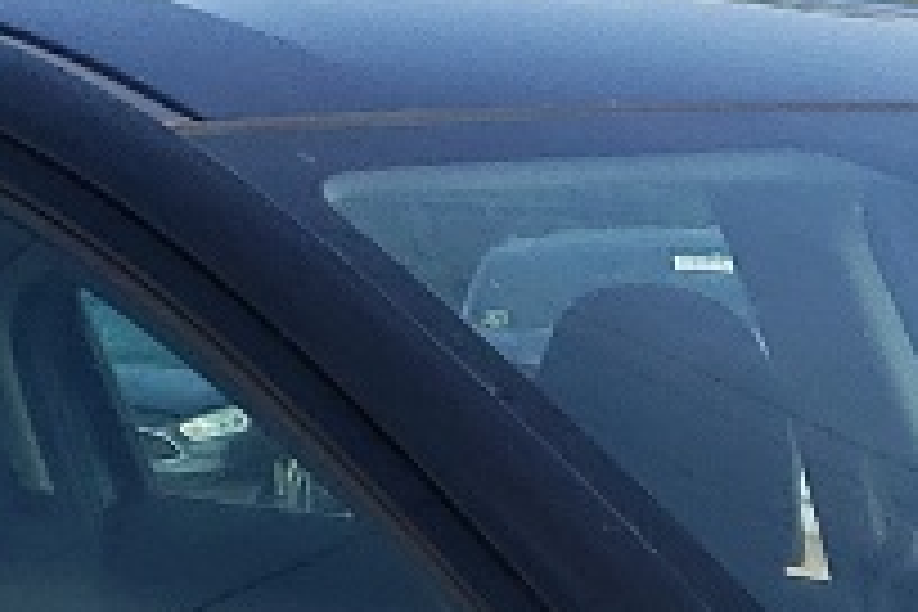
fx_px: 5406
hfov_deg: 9.5
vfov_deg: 6.0
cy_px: 1778
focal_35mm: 212
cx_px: 1233
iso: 50
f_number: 1.5
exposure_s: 1/1667
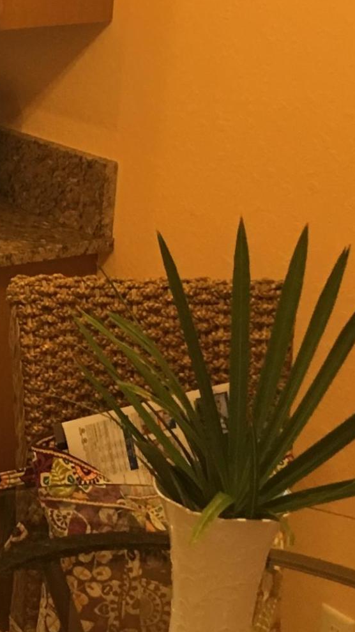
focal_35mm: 92
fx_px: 1540
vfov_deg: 23.0
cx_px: -377
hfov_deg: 11.7
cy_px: 177
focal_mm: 4.15
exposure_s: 1/30
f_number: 2.2
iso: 100
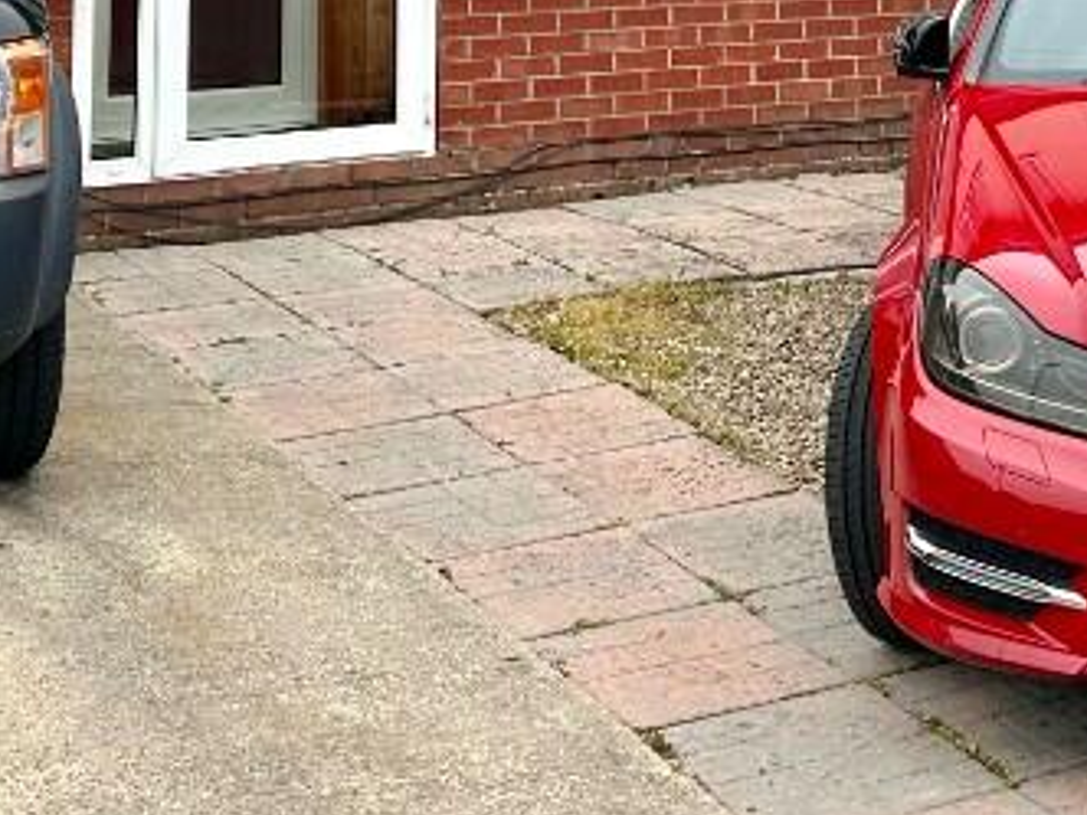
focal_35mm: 74
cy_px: -321
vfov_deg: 18.2
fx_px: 2324
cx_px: 720
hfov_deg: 26.2
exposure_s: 1/872
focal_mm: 6.86
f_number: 1.78
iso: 80
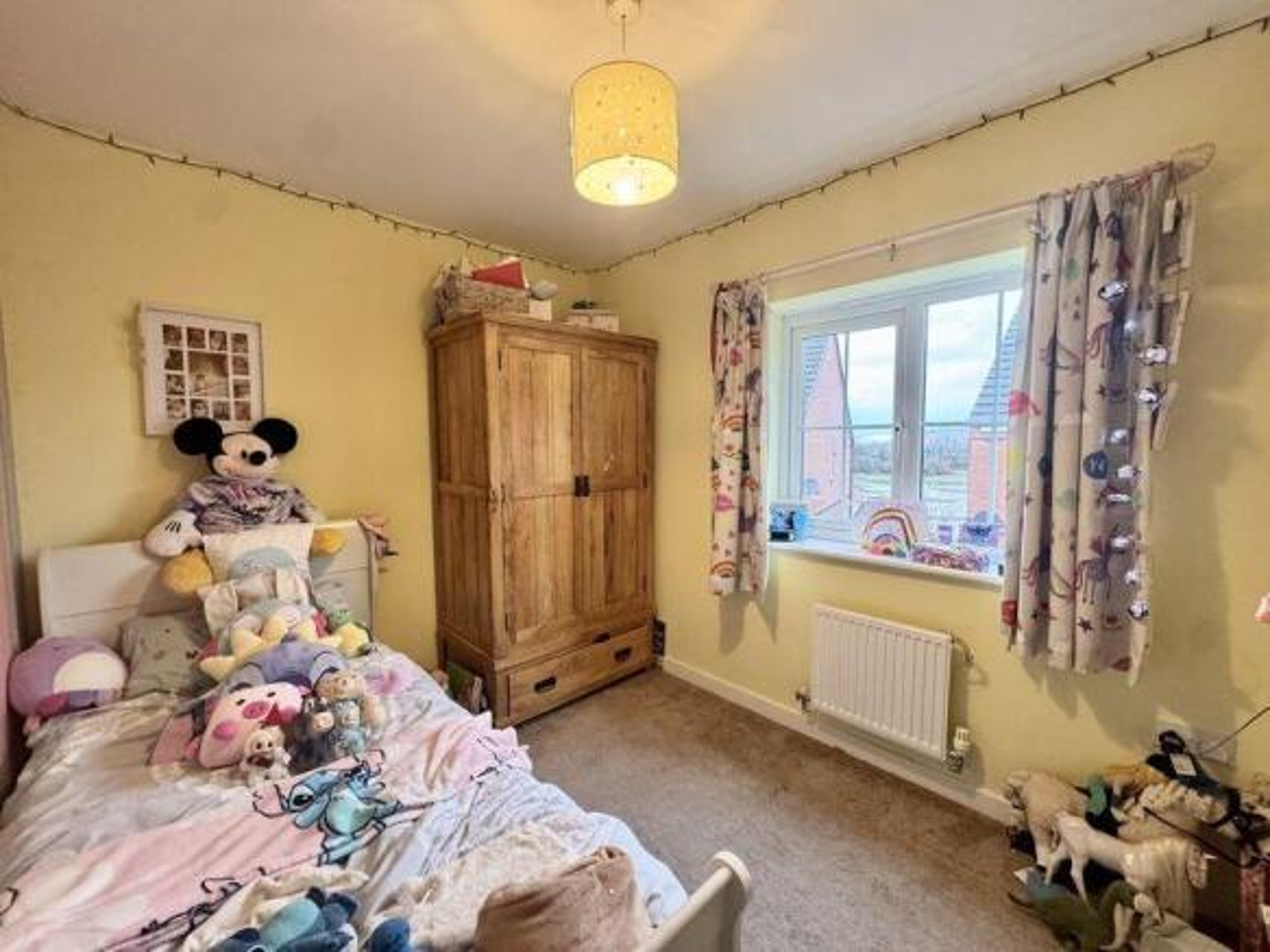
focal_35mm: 14
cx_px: 635
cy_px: 476
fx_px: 514
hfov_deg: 102.1
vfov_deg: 85.7
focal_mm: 2.22
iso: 320
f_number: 2.2
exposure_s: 1/50
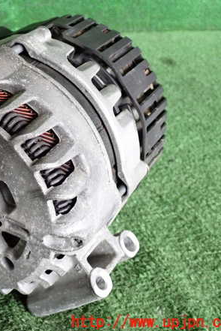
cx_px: 16
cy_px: 163
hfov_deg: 22.7
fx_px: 534
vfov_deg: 34.5
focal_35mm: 58
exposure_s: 1/125
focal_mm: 7.31
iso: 500
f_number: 2.8
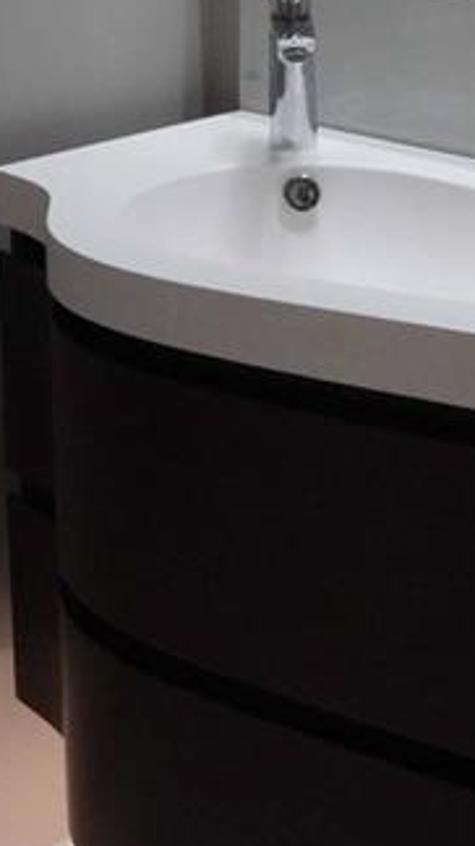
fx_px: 1390
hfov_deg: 18.7
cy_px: -97
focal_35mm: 62
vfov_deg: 30.2
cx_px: -31
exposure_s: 1/30
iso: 12800
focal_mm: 16
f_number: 22
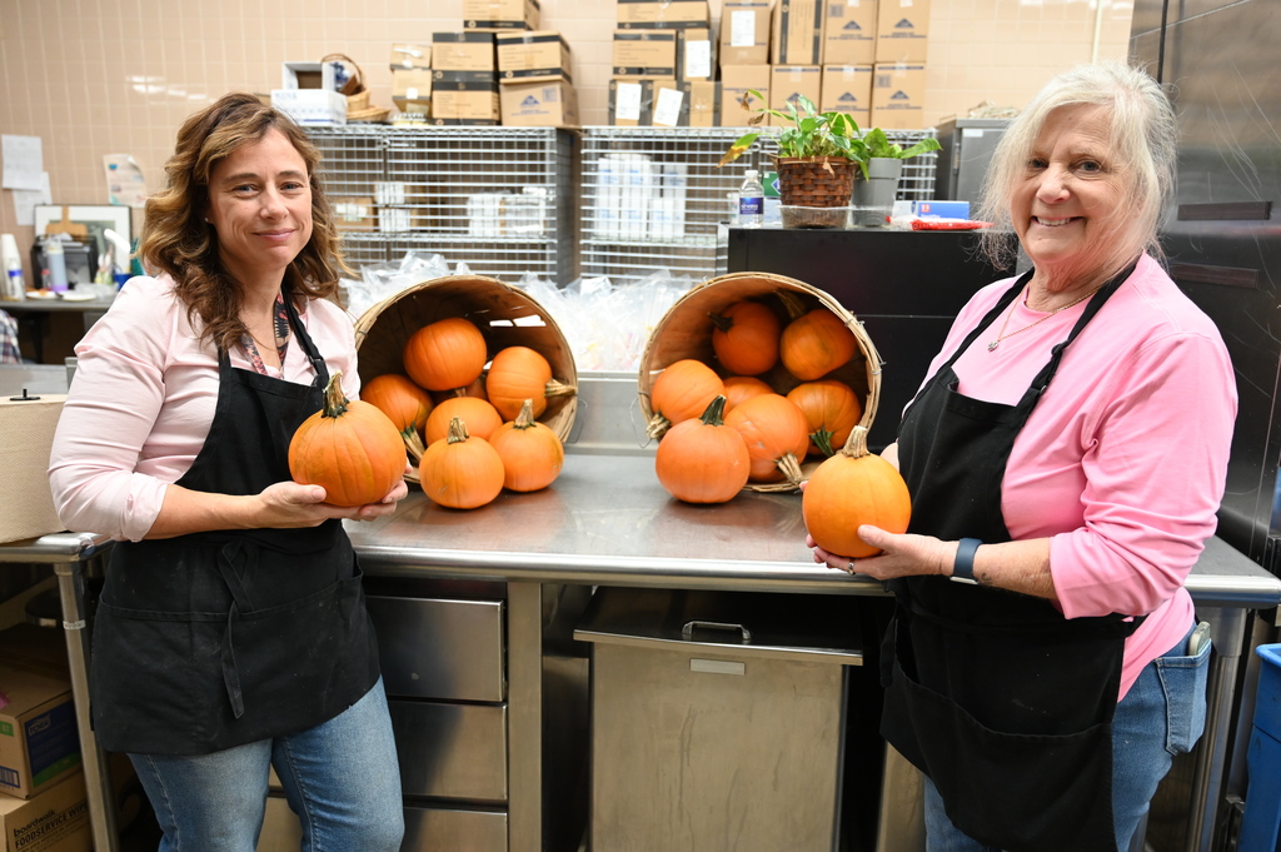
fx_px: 1049
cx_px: 640
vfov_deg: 44.2
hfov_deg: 62.8
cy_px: 426
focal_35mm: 30
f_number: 4
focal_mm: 29.5
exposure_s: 1/125
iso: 1400
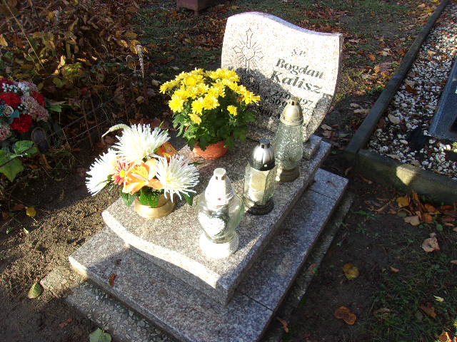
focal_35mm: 27
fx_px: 356
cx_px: 228
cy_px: 171
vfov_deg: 51.4
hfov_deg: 65.3
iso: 80
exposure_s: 1/210
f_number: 3
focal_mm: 4.9
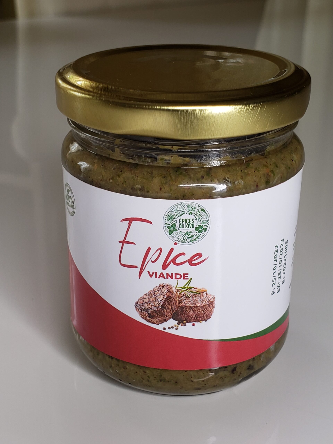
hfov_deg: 53.1
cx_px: 166
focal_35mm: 26
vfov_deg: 67.3
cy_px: 222
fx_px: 333
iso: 80
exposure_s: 1/50
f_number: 2.4
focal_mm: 4.3
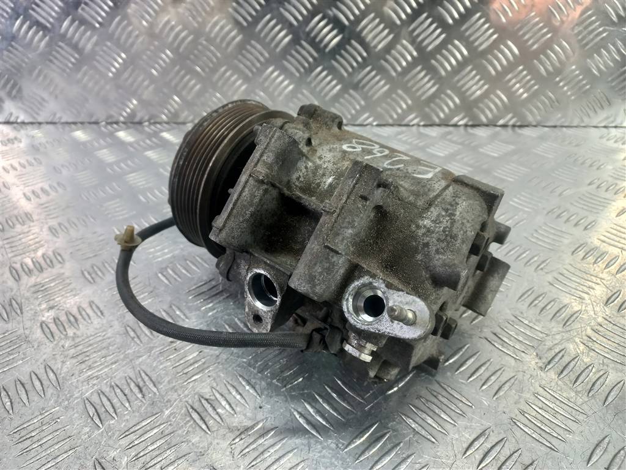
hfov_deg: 69.4
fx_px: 452
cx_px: 313
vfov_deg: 54.9
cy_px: 235
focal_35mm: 25
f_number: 1.8
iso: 100
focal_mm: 4.6
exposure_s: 1/50
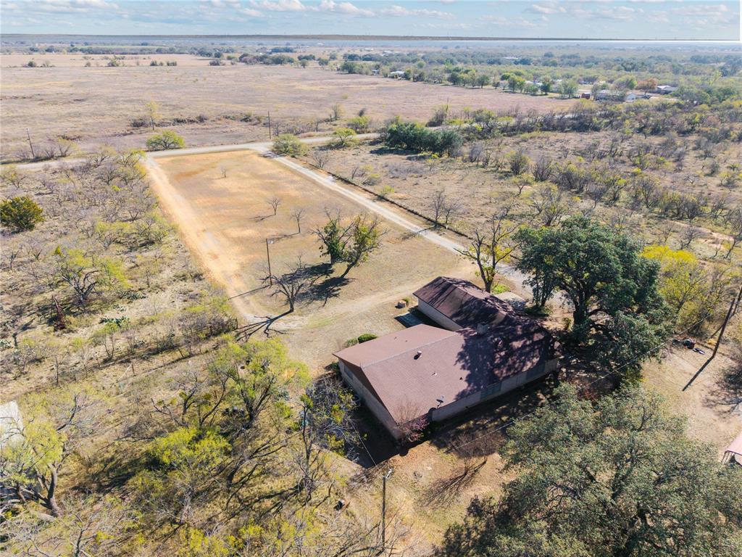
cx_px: 371
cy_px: 278
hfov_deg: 71.6
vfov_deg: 56.8
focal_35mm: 24
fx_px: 514
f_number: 1.8
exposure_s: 1/4000
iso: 320
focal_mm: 8.67
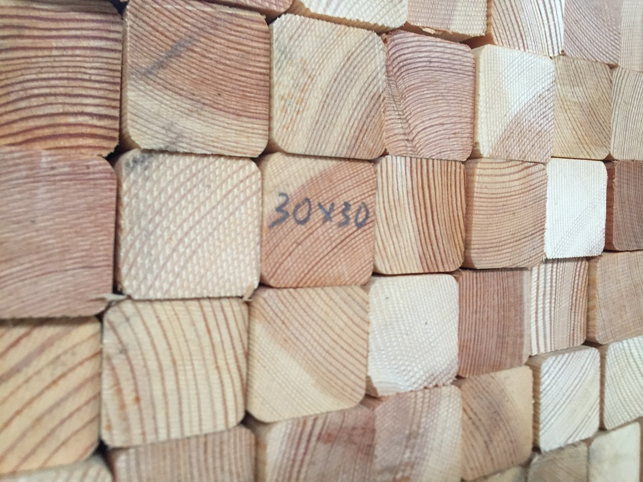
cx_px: 322
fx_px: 539
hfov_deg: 61.7
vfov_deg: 48.2
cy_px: 241
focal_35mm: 29
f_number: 2.2
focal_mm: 4.15
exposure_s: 1/33
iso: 125
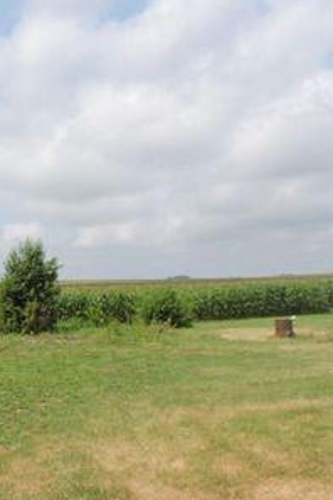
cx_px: -49
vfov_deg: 46.0
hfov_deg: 28.4
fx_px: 583
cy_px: 309
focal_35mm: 42
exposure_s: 1/1600
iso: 100
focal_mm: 4.3
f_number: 3
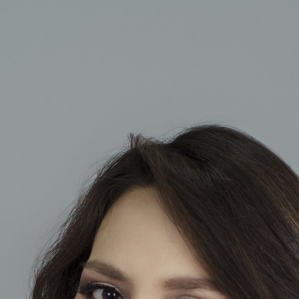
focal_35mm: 133
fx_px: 1300
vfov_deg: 12.8
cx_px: 146
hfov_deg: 13.1
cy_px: 369
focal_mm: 50
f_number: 3.5
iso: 500
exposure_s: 1/200
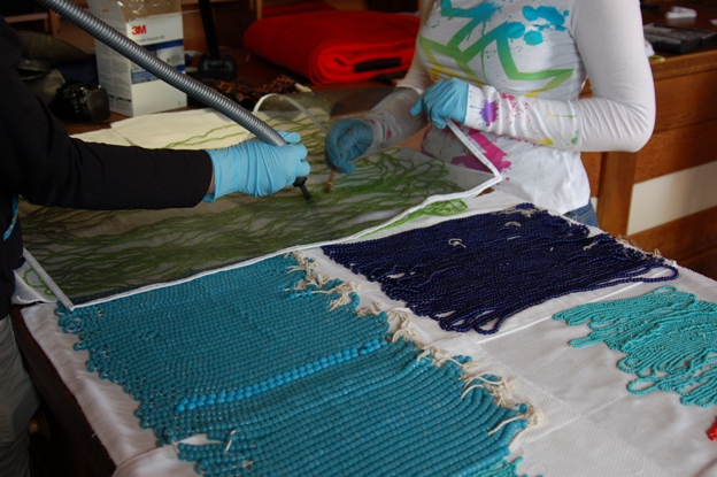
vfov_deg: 31.8
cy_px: 238
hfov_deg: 46.4
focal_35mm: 42
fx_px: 836
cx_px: 358
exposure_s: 1/60
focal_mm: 28
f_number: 4
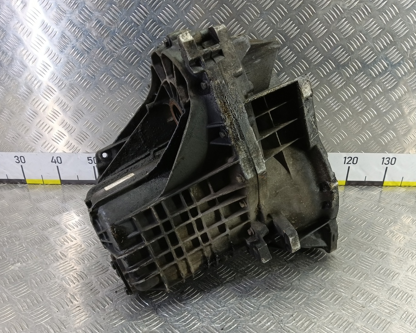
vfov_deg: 56.8
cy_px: 168
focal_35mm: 25
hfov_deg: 68.1
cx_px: 211
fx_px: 308
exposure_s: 1/50
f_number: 1.6
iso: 187
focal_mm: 4.11
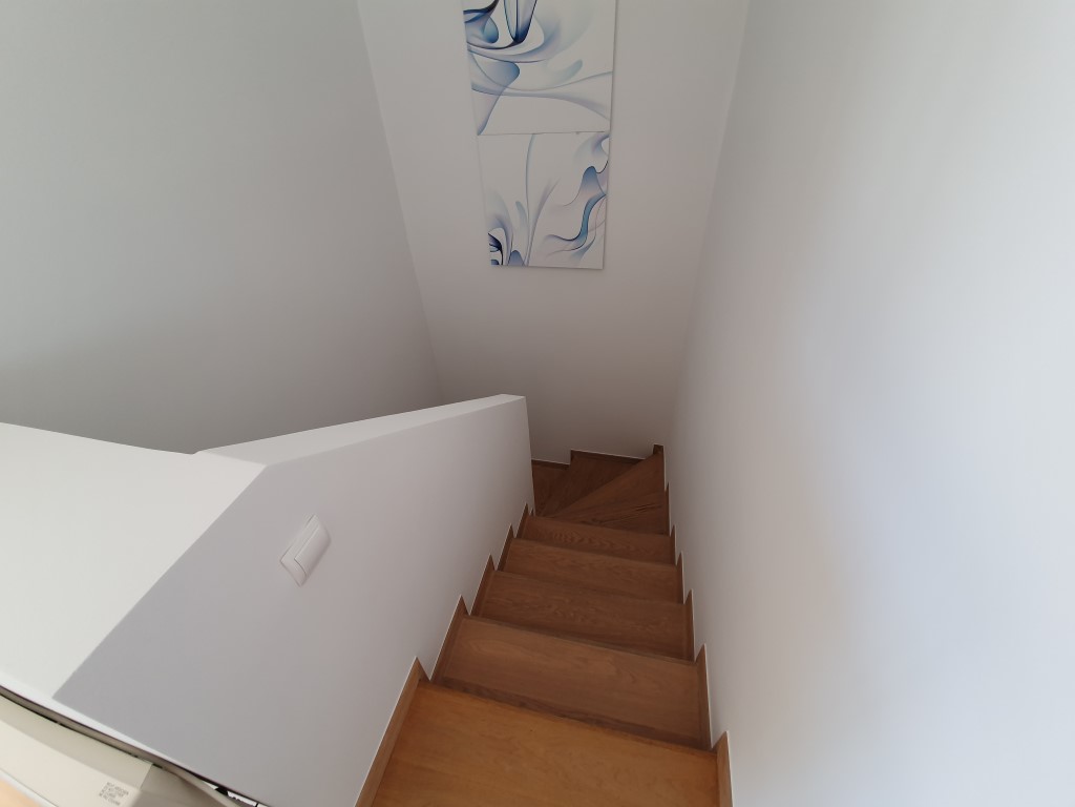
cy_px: 404
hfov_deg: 106.2
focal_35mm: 13
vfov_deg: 89.9
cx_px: 538
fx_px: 404
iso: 80
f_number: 2.2
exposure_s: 1/60
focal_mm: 1.8
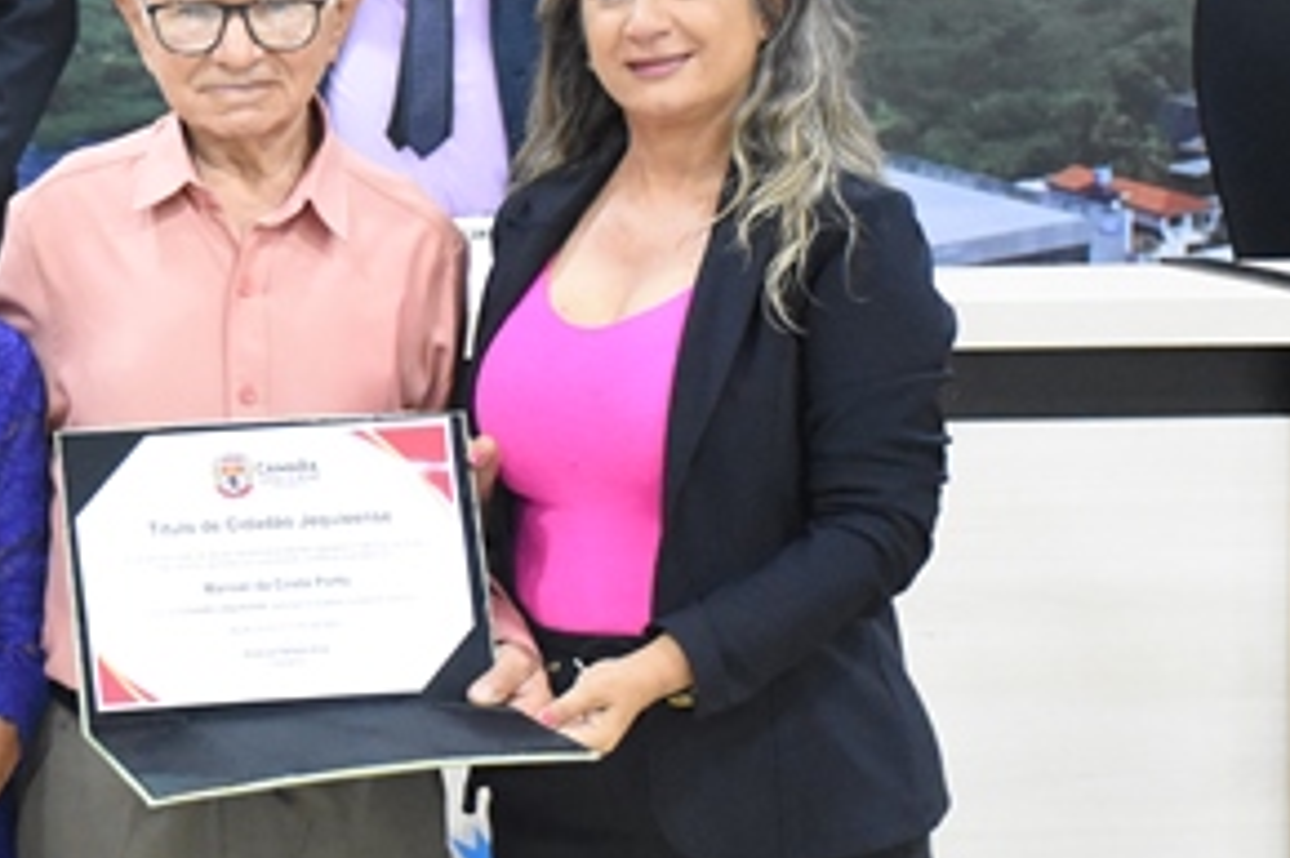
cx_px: 80
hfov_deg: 16.0
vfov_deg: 10.9
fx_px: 4512
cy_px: 313
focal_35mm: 126
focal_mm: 38
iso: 6400
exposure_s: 1/80
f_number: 4.5
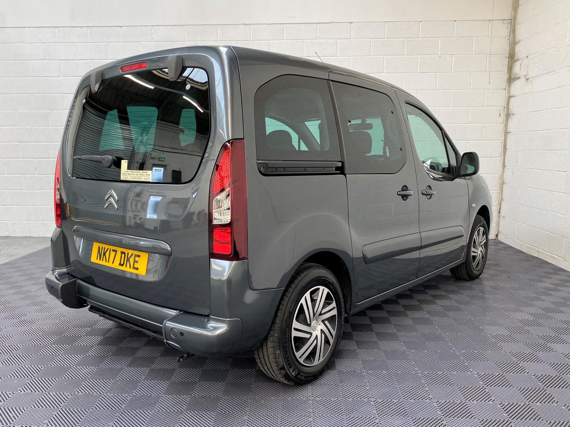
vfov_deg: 53.1
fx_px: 428
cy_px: 214
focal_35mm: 26
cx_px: 285
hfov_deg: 67.3
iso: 64
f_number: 1.8
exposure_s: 1/100
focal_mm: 4.25
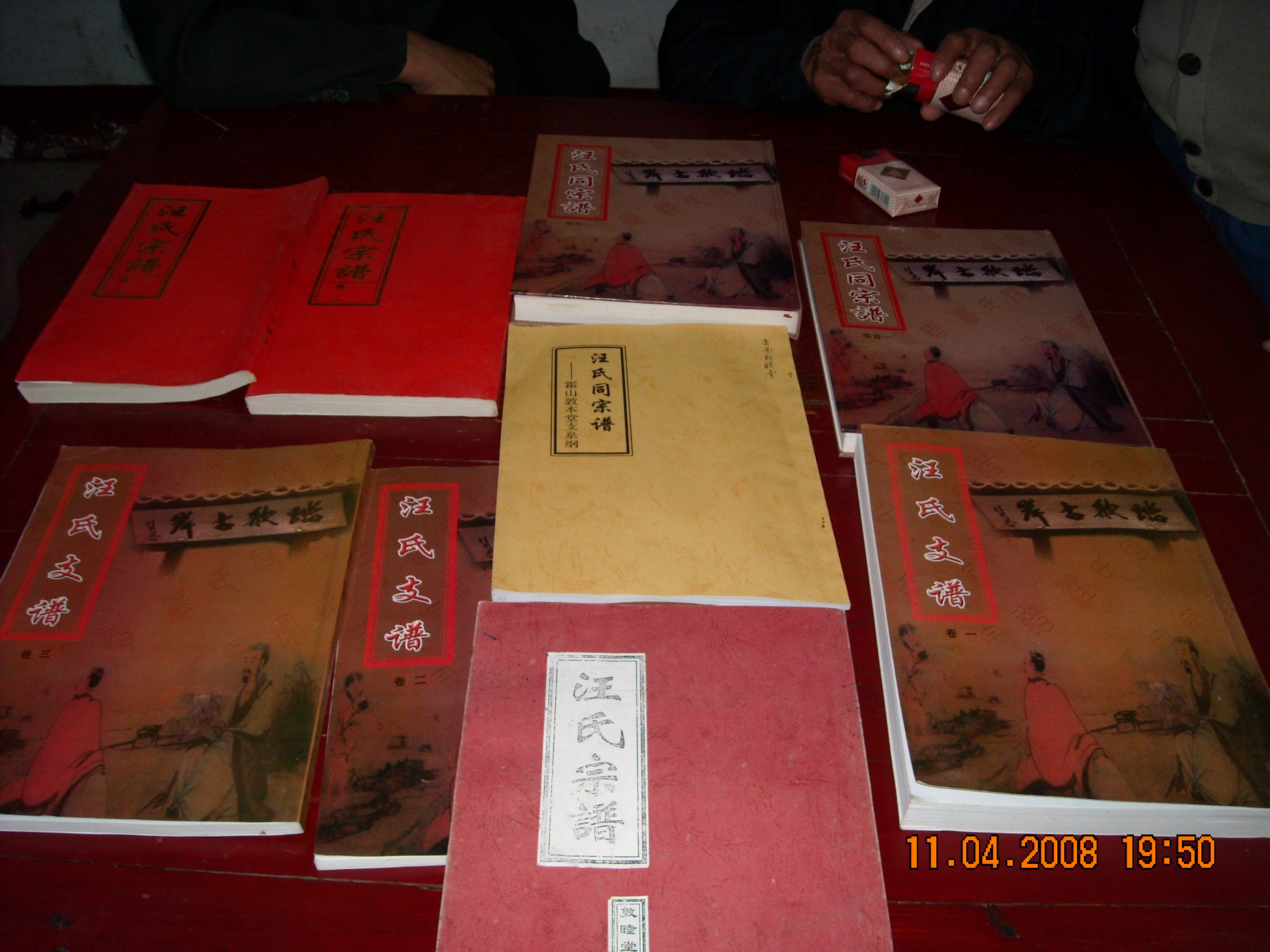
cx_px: 635
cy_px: 476
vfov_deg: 40.7
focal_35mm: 35
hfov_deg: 52.6
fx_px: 1284
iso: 200
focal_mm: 5.7
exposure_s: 1/60
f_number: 2.8
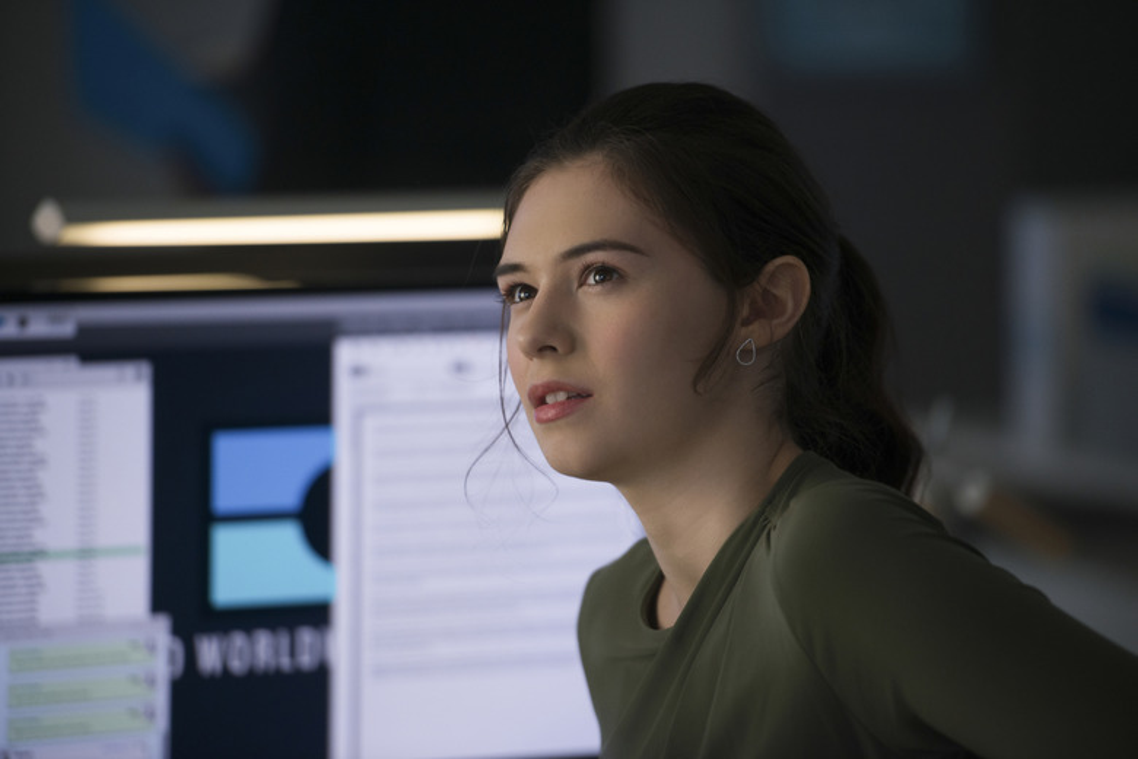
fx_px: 6322
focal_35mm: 200
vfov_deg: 6.9
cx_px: 569
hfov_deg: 10.3
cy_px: 380
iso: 800
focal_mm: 200
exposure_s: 1/125
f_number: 2.8
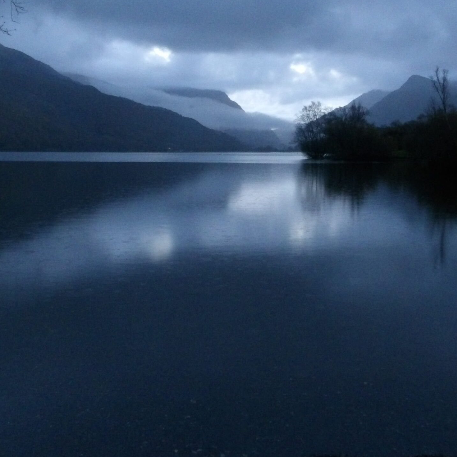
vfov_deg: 43.5
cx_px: 260
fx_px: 568
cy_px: 171
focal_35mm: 38
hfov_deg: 43.8
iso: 580
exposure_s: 1/15
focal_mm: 4.3
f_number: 4.1
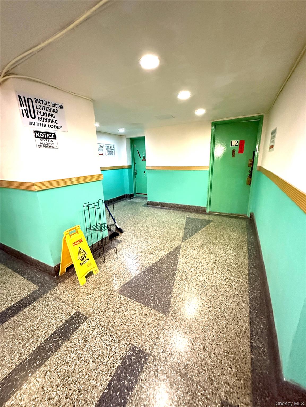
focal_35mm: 14
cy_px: 204
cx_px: 153
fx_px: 165
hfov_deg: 85.7
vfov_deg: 102.1
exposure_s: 1/60
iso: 1250
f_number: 2.2
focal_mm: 2.22
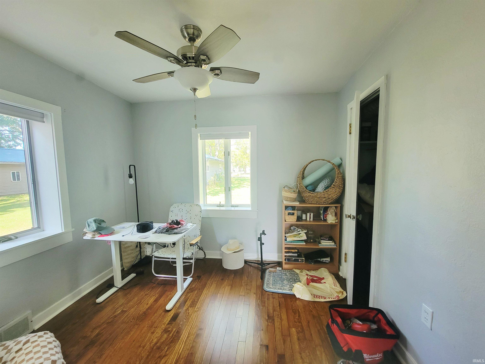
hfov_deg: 106.2
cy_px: 182
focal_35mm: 13
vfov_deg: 89.9
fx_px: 182
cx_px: 242
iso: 200
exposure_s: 1/60.2
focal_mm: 2.2
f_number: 2.2
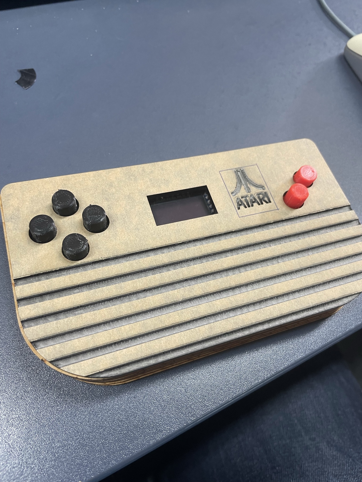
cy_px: 241
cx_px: 181
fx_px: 363
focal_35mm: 26
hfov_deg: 53.1
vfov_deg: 67.3
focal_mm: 4.2
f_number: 1.6
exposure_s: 1/50
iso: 80
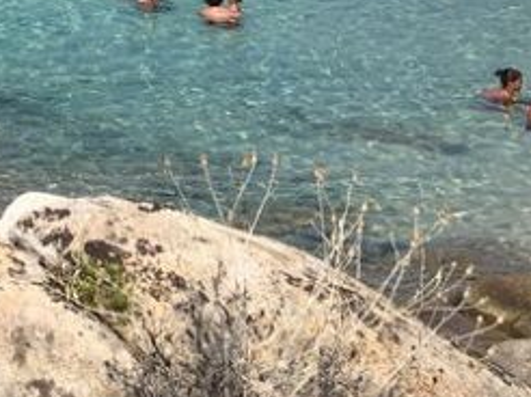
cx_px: -110
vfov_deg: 11.5
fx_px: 1808
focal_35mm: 118
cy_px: -350
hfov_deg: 16.0
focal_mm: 4.15
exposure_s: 1/2481
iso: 25
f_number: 2.2
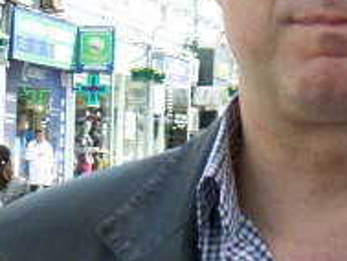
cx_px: 382
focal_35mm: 169
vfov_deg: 8.7
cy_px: -21
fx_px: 1695
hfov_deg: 11.5
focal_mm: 11.4
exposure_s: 1/250
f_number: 3.6
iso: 100
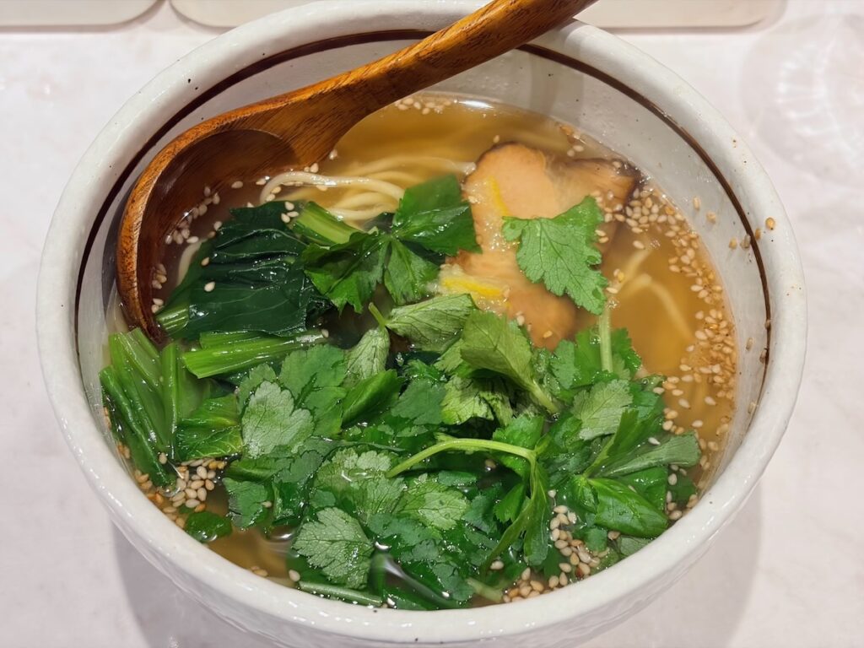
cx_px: 432
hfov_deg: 36.8
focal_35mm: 52
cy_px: 324
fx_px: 1298
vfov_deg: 28.0
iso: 125
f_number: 1.6
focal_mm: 5.96
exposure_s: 1/33
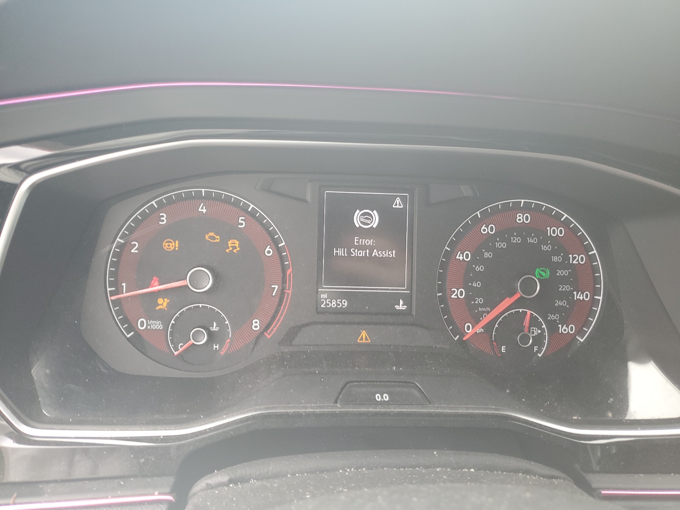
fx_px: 511
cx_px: 340
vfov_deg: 53.1
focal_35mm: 26
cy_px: 255
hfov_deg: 67.3
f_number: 1.5
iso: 64
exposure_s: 1/120
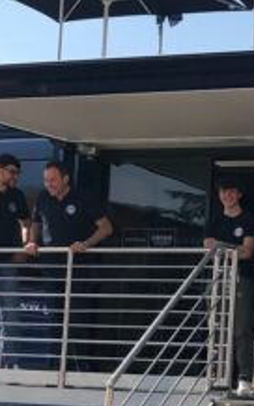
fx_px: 1161
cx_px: 400
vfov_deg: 19.8
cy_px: 238
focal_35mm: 105
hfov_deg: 11.8
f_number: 1.8
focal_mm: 3.99
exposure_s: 1/1372
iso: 20
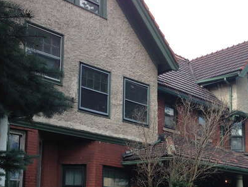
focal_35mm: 67
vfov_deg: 21.6
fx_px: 480
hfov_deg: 28.5
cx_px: 185
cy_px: 153
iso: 50
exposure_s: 1/268
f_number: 2.4
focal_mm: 4.12
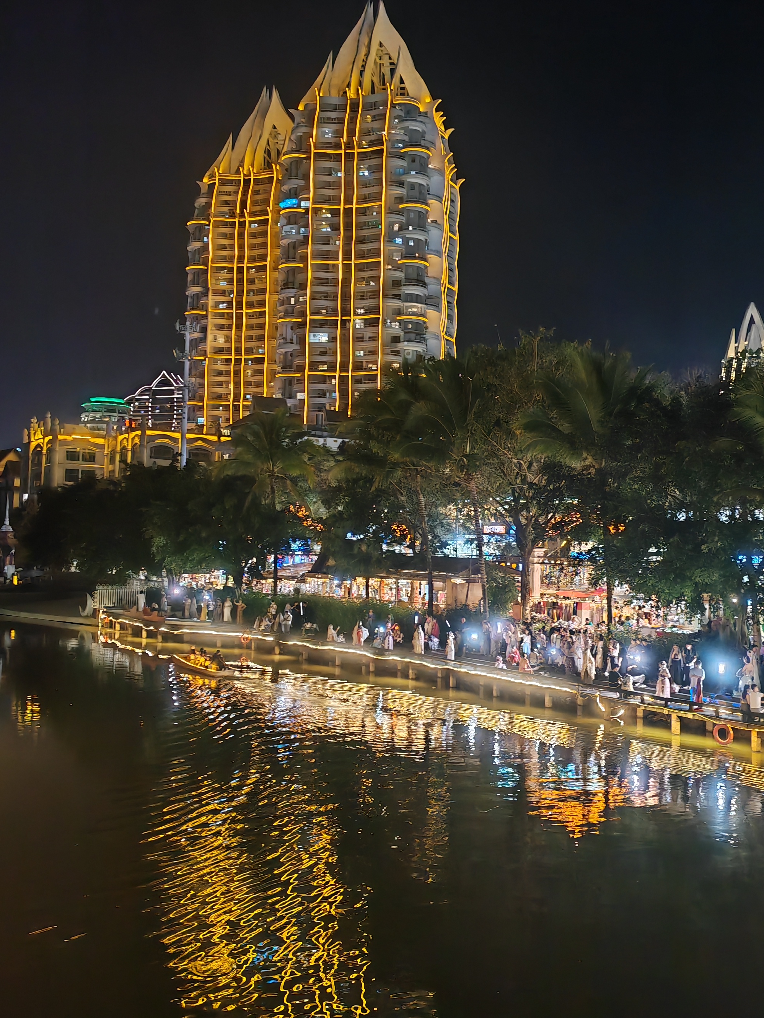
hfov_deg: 38.6
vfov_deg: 50.1
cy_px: 500
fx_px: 1089
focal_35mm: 37
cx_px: 436
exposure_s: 1/50
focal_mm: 6.14
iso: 1968
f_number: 1.8
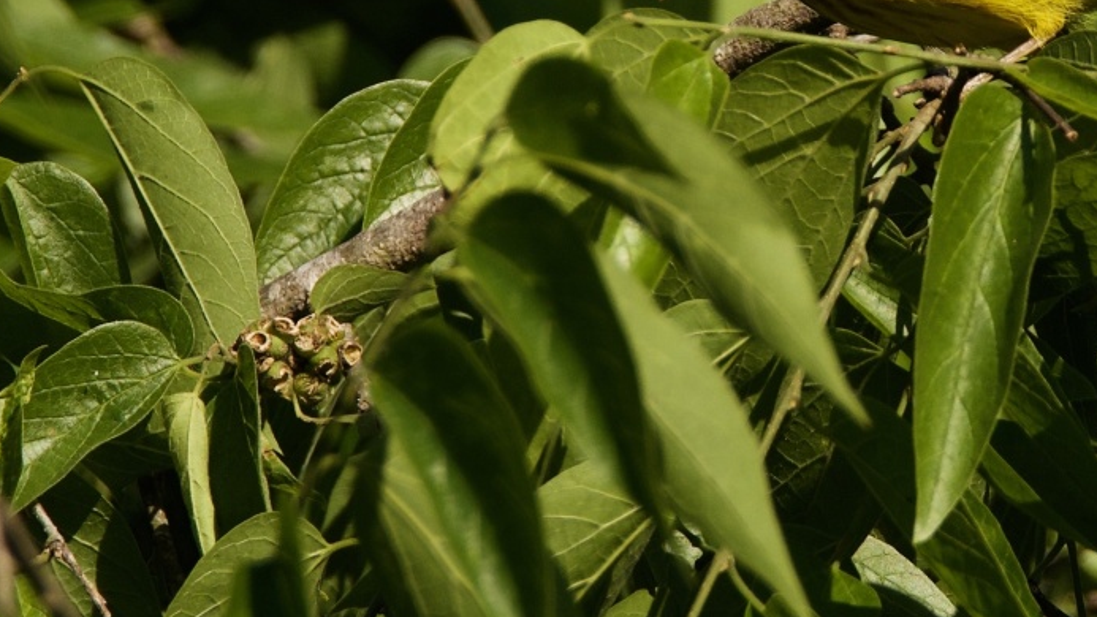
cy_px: 22
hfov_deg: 2.0
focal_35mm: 1088
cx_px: 929
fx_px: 31651
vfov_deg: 1.1
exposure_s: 1/640
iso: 200
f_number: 6.3
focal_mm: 600
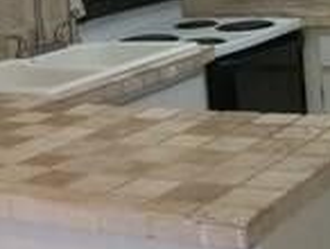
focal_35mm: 98
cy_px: 0
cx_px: 142
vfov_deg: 14.9
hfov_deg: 20.0
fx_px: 936
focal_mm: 5.7
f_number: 2.9
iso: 80
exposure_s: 1/40
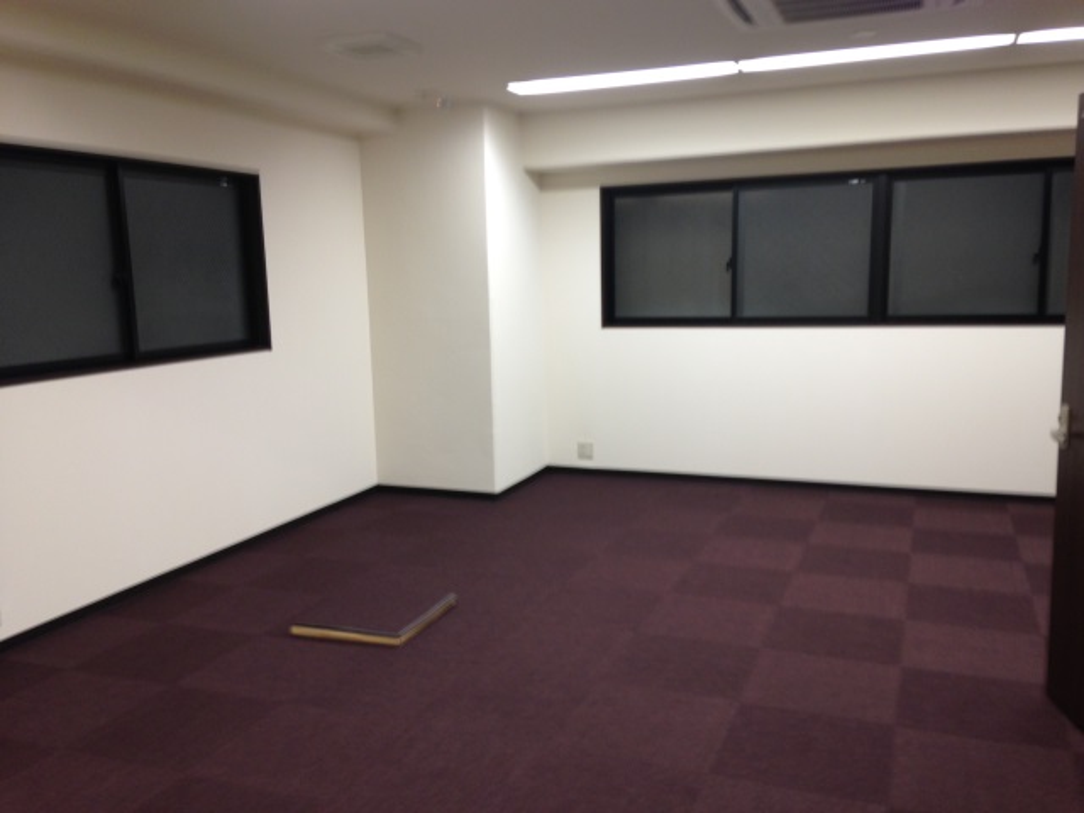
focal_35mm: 33
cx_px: 542
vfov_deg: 42.9
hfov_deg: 55.4
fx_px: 1033
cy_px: 406
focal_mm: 4.12
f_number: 2.4
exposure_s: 1/30
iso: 50
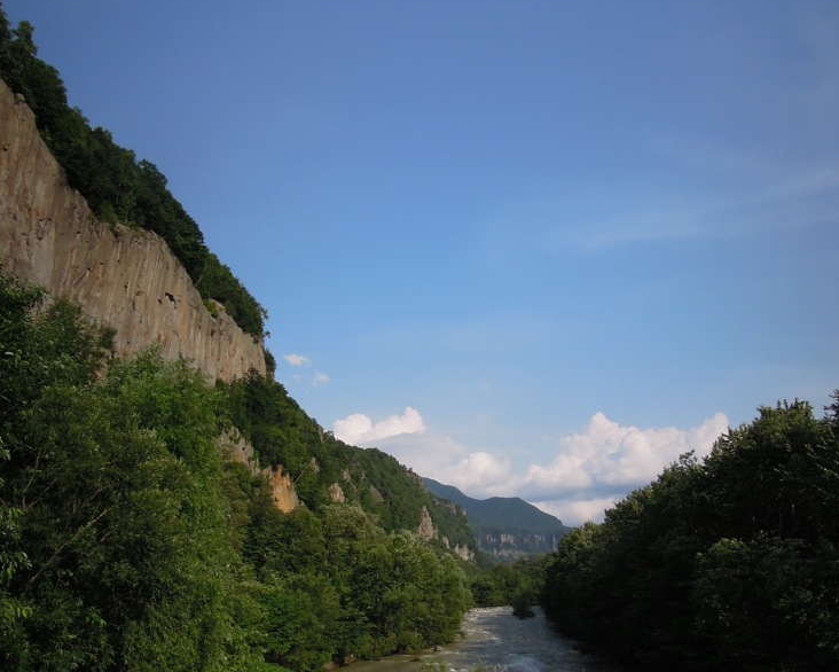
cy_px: 411
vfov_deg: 45.5
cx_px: 421
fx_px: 795
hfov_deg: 55.7
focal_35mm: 32
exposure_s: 1/1250
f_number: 5
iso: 160
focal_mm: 4.3
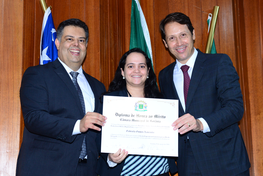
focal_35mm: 62
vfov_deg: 21.9
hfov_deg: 32.4
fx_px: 453
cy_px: 88
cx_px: 132
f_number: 5.6
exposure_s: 1/125
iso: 2000
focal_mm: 62
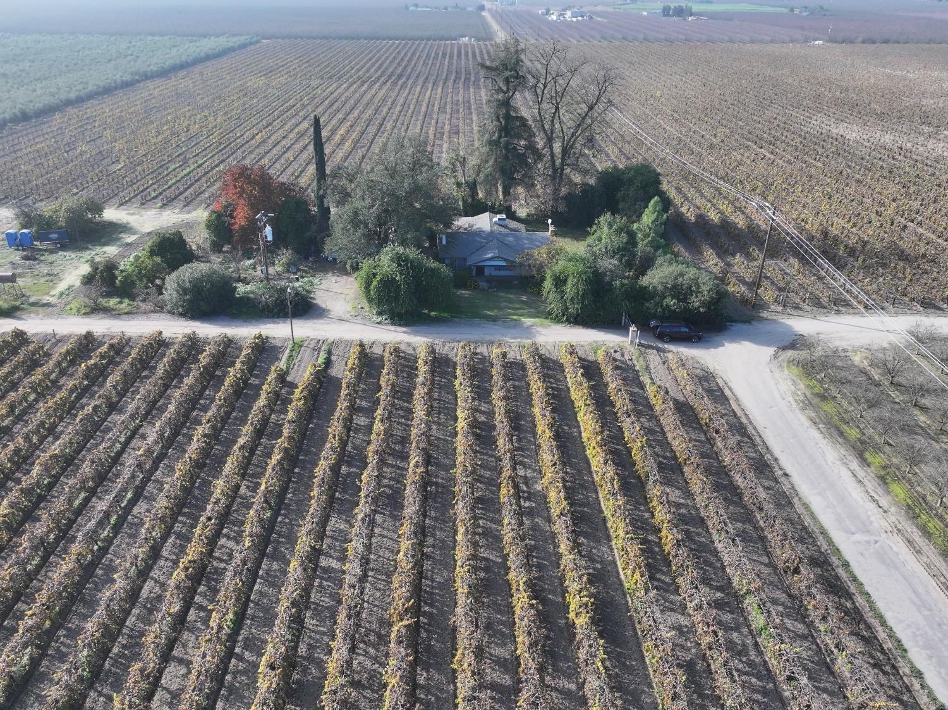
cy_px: 355
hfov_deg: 71.6
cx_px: 474
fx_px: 657
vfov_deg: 56.8
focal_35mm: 24
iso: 250
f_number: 2.8
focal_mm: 12.29
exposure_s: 1/1600
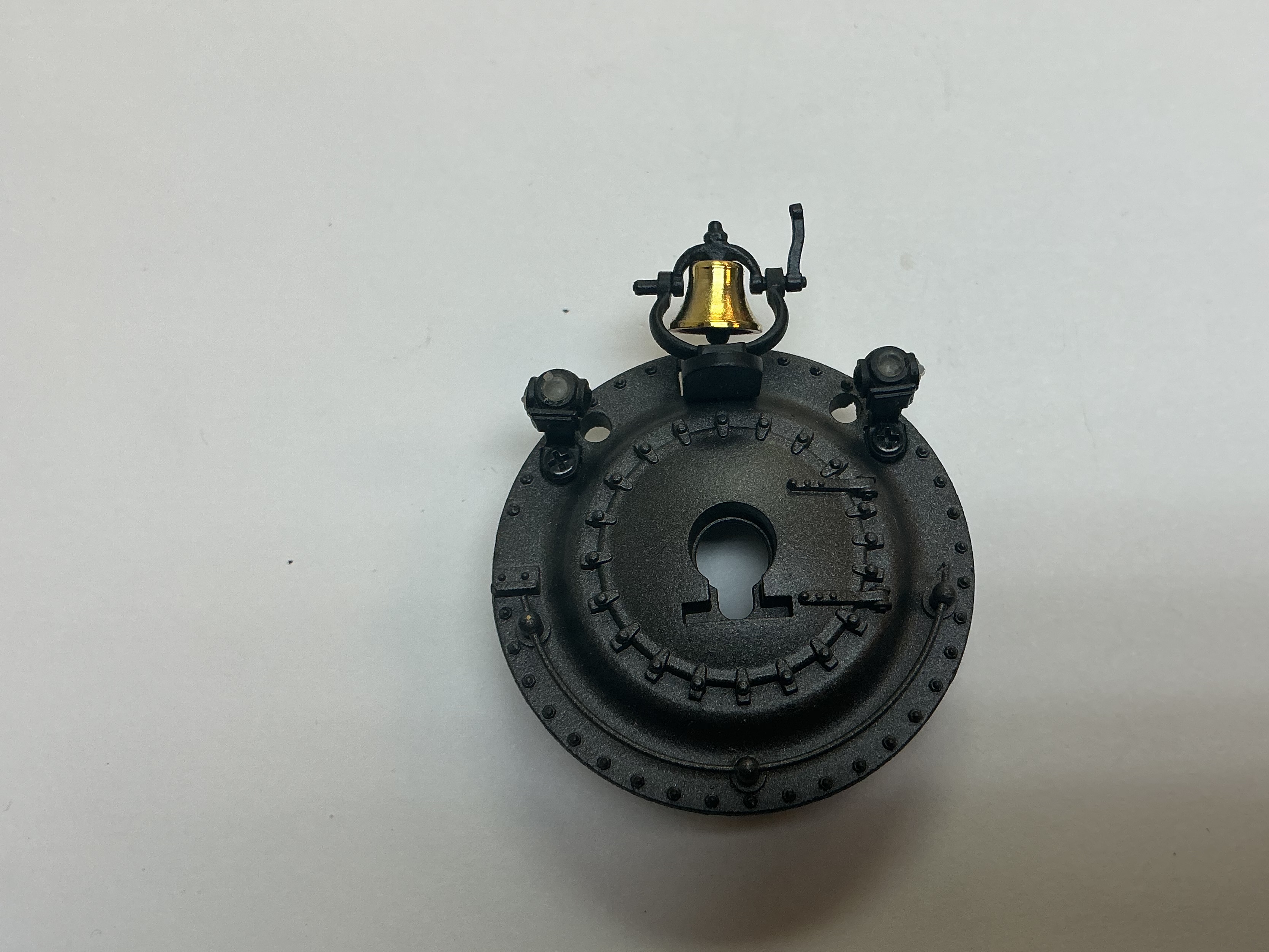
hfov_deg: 52.5
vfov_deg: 40.7
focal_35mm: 35
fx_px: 1283
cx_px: 711
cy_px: 441
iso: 32
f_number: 1.8
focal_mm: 3
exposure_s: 1/120
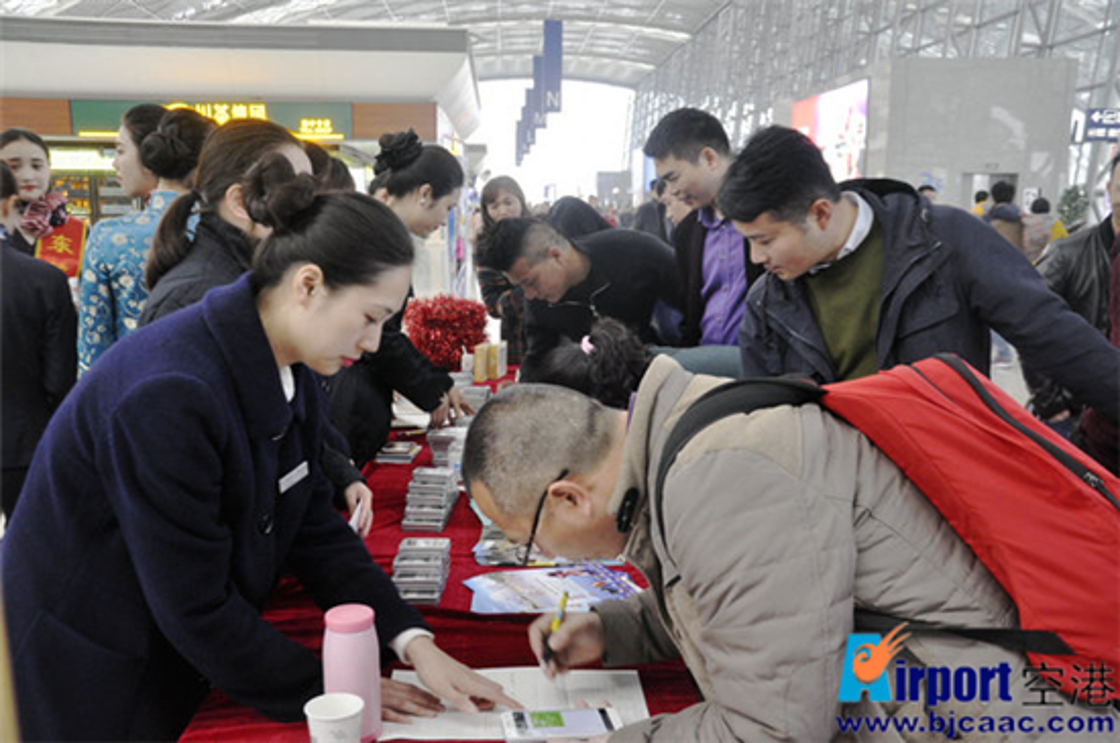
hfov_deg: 51.3
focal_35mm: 38
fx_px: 1165
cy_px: 372
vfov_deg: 35.4
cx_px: 560
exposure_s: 1/25
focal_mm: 25
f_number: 4
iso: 640
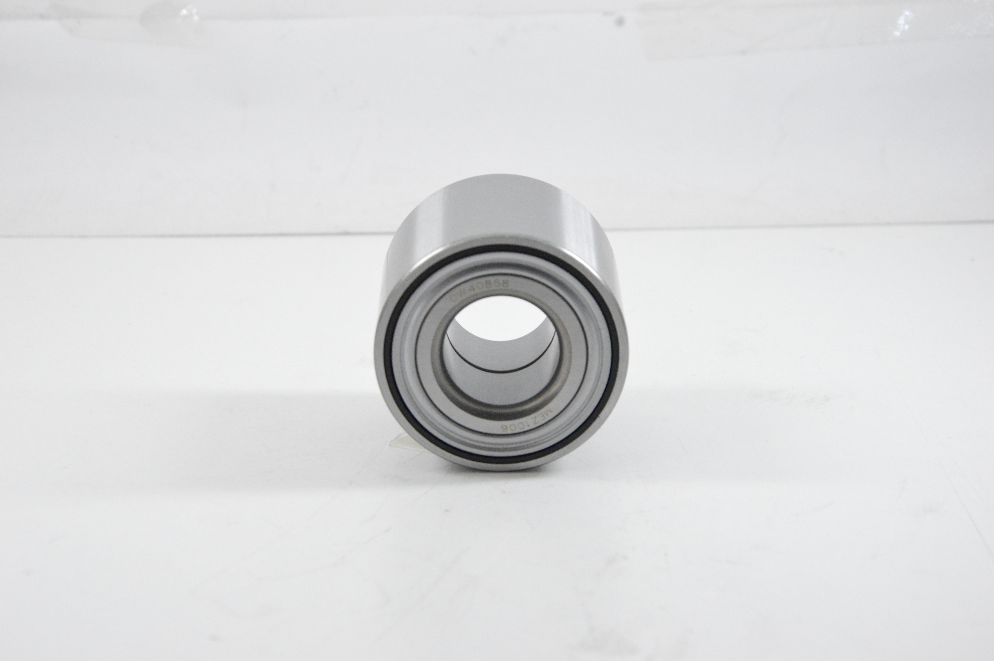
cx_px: 497
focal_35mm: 93
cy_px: 330
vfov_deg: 14.7
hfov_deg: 21.9
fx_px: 2566
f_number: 8
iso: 3200
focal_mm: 62
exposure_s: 1/100
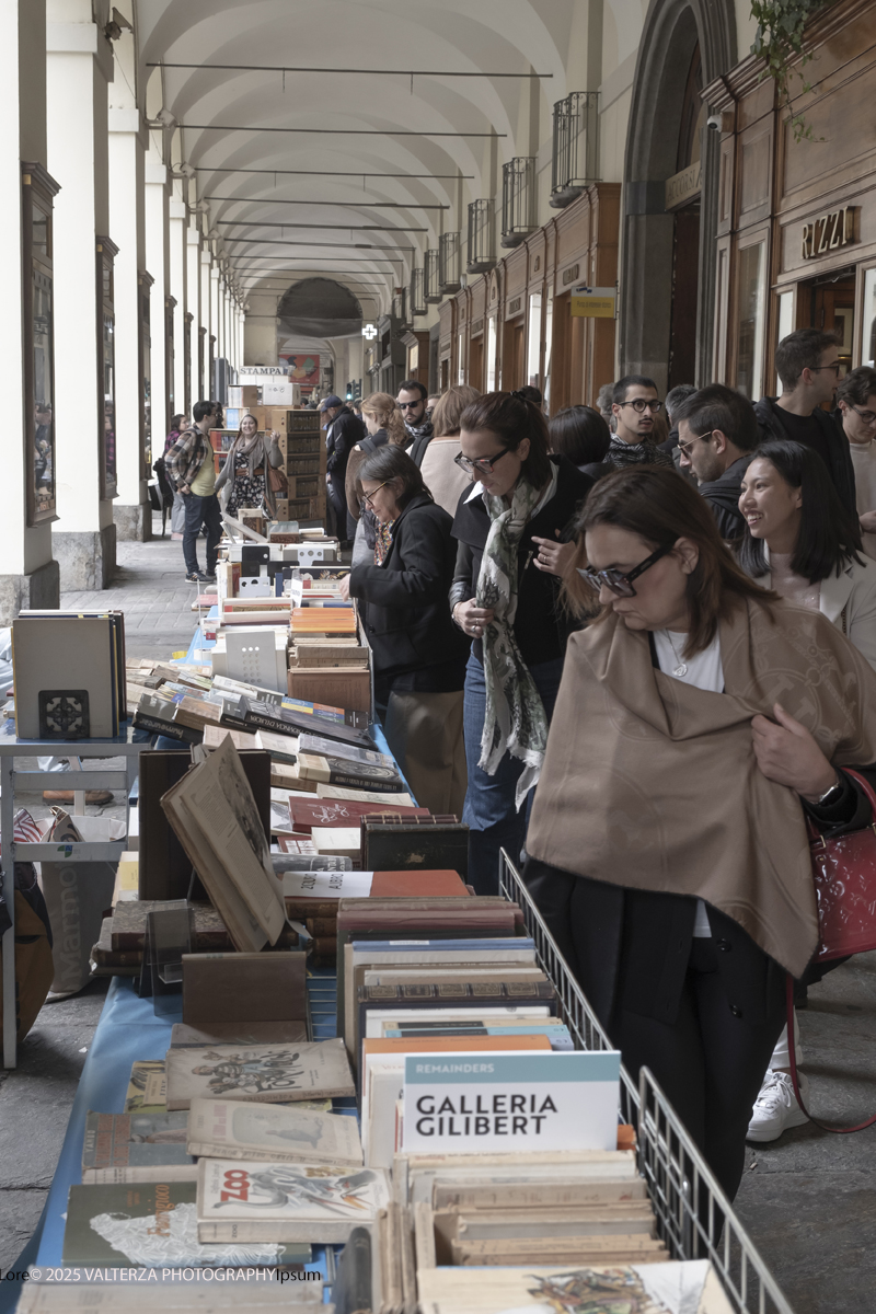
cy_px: 657
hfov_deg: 32.6
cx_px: 438
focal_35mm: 41
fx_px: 1496
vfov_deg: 47.4
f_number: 5.6
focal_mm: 27.5
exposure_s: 1/125
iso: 640
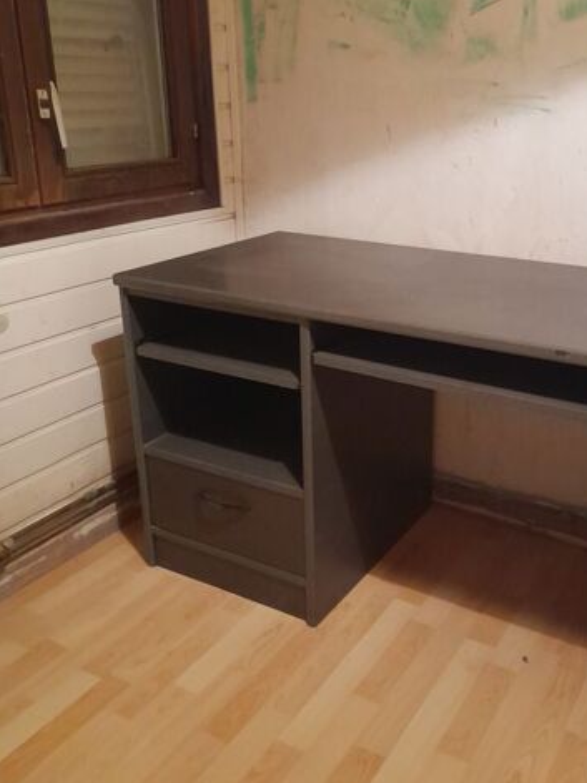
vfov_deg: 53.9
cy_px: 357
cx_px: 397
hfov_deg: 41.2
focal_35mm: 34
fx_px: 769
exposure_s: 1/10
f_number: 2
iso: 640
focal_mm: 4.6
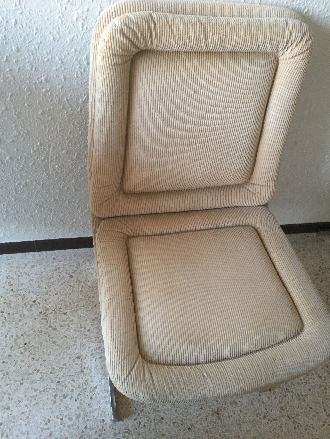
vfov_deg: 61.7
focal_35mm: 29
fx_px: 369
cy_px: 220
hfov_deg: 48.2
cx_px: 165
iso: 250
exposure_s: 1/33
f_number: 2.2
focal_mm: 4.15
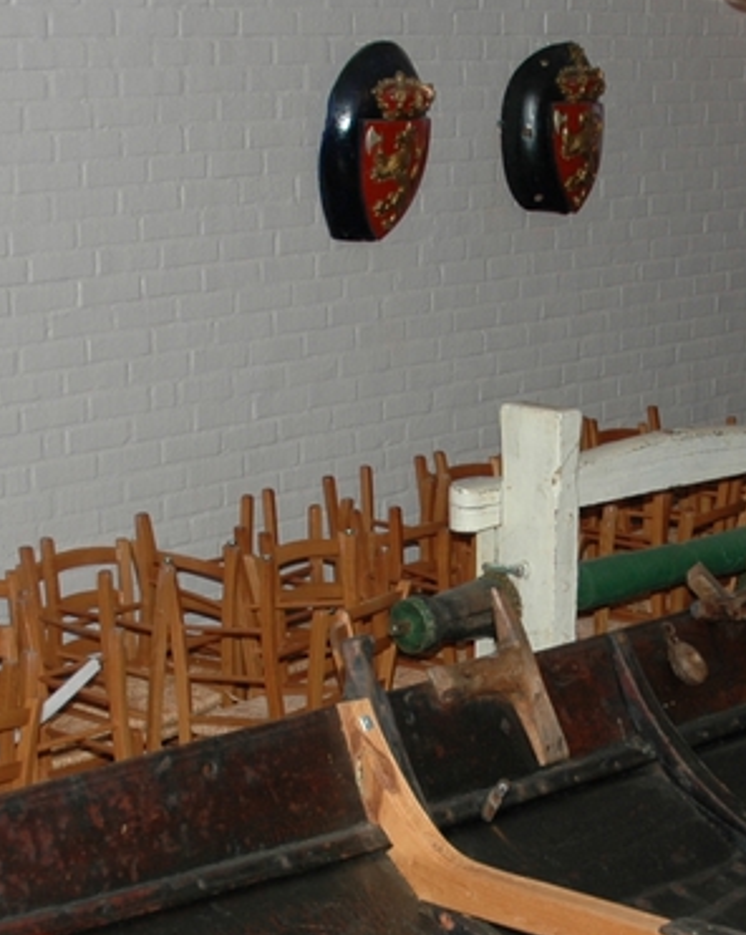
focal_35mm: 82
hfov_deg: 18.6
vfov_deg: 23.0
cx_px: 562
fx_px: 2267
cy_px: 743
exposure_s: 1/60
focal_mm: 18
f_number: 4
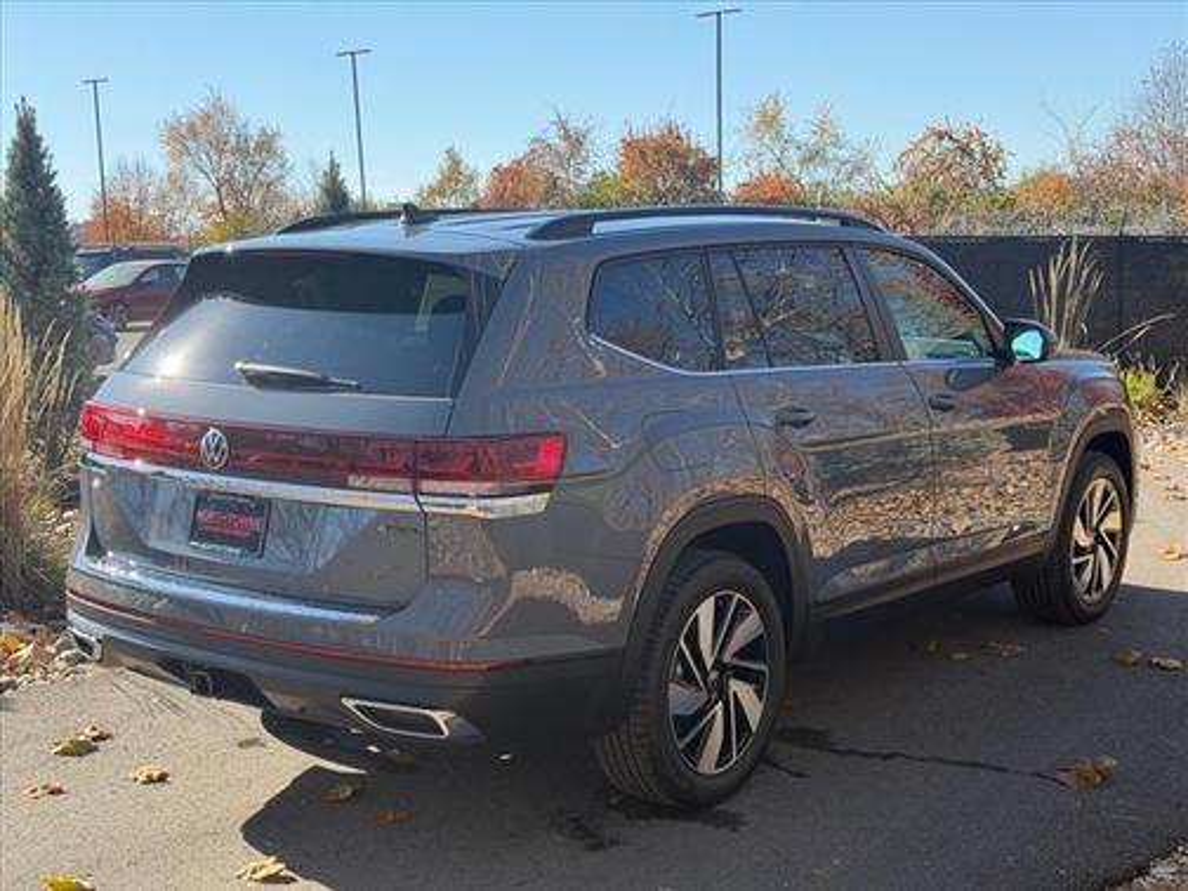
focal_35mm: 48
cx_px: 594
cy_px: 446
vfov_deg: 30.3
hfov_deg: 39.7
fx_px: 1647
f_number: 1.78
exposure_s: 1/1575
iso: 80
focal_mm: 6.76
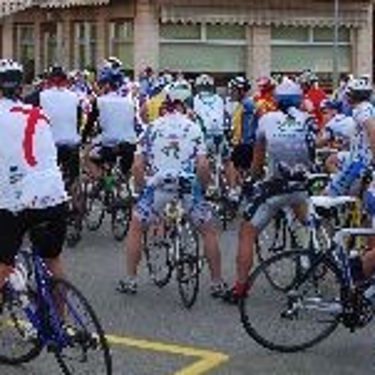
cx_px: 276
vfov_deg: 14.3
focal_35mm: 122
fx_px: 1495
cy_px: 133
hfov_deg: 14.2
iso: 200
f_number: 9
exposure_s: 1/160
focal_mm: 32
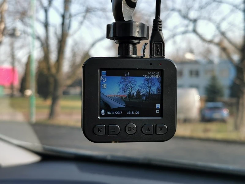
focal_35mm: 46
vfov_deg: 31.5
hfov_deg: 41.2
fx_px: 326
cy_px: 92
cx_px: 122
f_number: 1.6
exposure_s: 1/608
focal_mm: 5.56
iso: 50
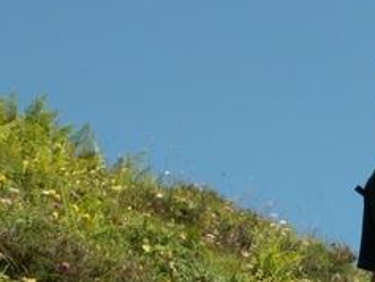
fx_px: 1962
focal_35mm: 181
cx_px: 372
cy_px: 309
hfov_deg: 10.8
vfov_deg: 8.2
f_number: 6.3
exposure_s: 1/160
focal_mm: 11.11
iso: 50
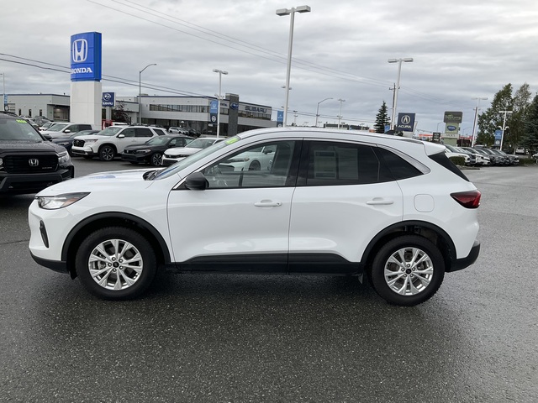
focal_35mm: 29
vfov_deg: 48.2
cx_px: 269
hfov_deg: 61.7
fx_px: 451
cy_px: 202
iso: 25
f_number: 1.8
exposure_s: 1/348
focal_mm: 3
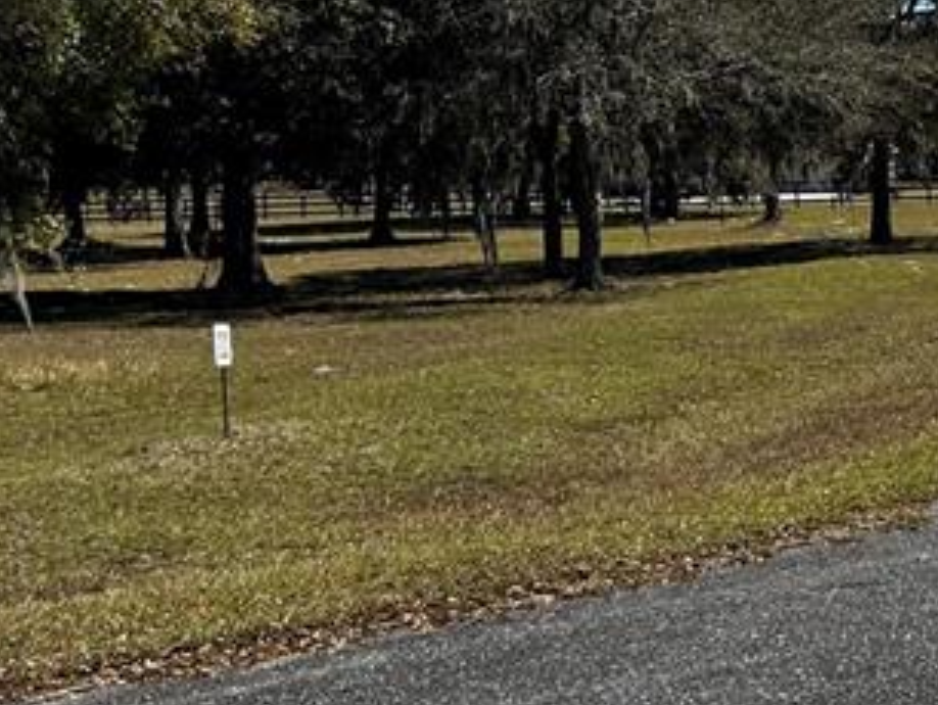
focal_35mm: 87
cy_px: 242
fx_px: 2359
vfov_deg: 17.0
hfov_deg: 19.9
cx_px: 1340
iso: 50
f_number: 1.5
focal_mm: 5.7
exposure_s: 1/4630
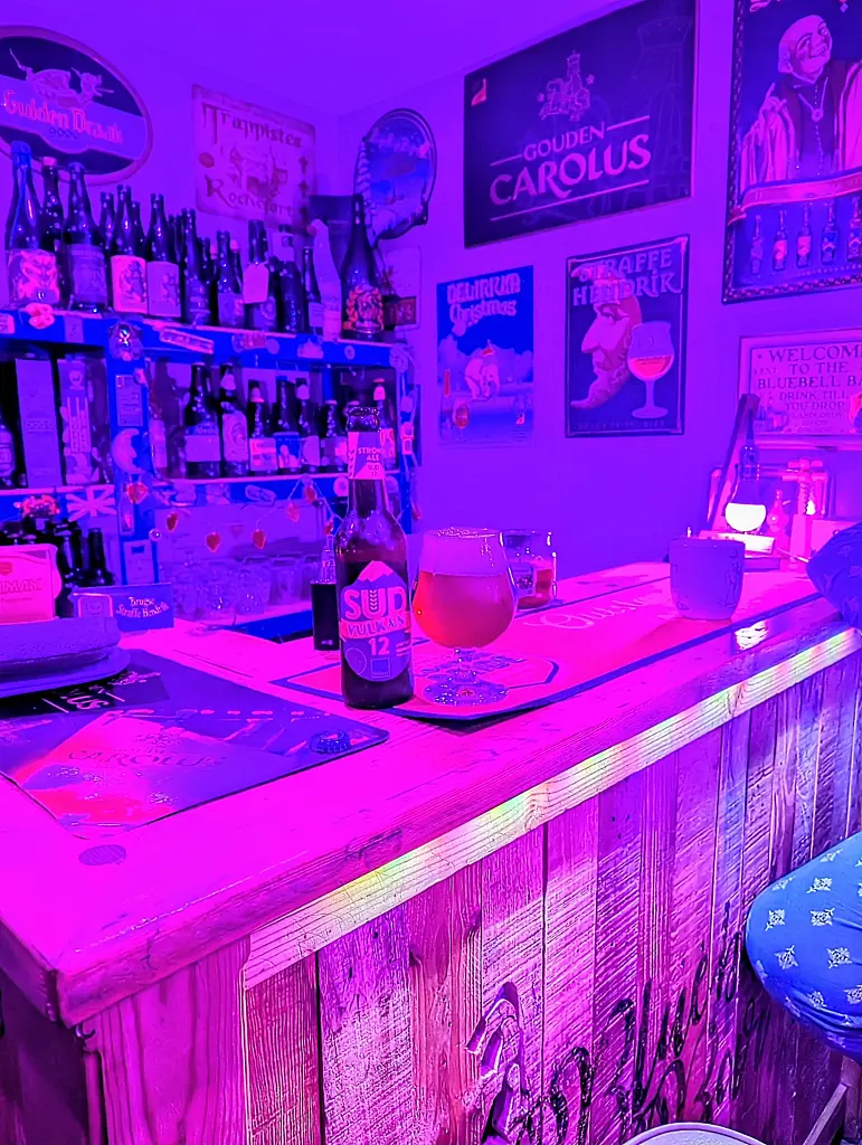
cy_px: 572
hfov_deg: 56.9
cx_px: 431
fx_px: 795
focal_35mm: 24
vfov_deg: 71.5
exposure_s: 1/18.3
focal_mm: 6.9
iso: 392
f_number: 1.68
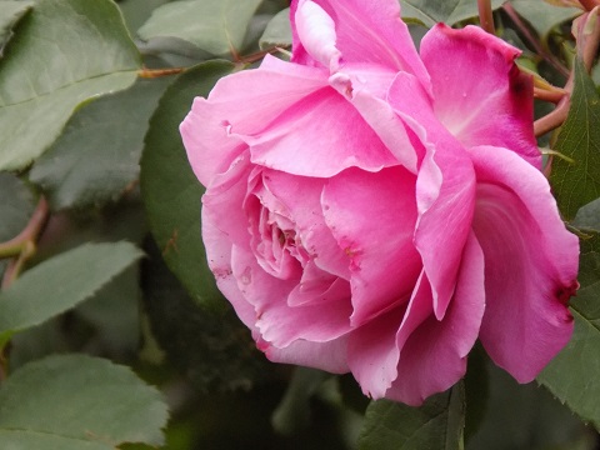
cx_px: 300
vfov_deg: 3.0
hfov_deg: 4.1
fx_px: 8476
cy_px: 225
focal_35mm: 489
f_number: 5.9
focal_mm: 87
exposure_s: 1/25
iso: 400
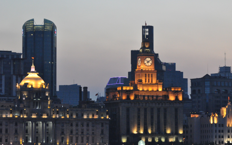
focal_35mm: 178
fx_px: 1126
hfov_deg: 11.8
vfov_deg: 7.4
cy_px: 73
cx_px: 116
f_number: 5.6
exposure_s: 1/200
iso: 3200
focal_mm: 116
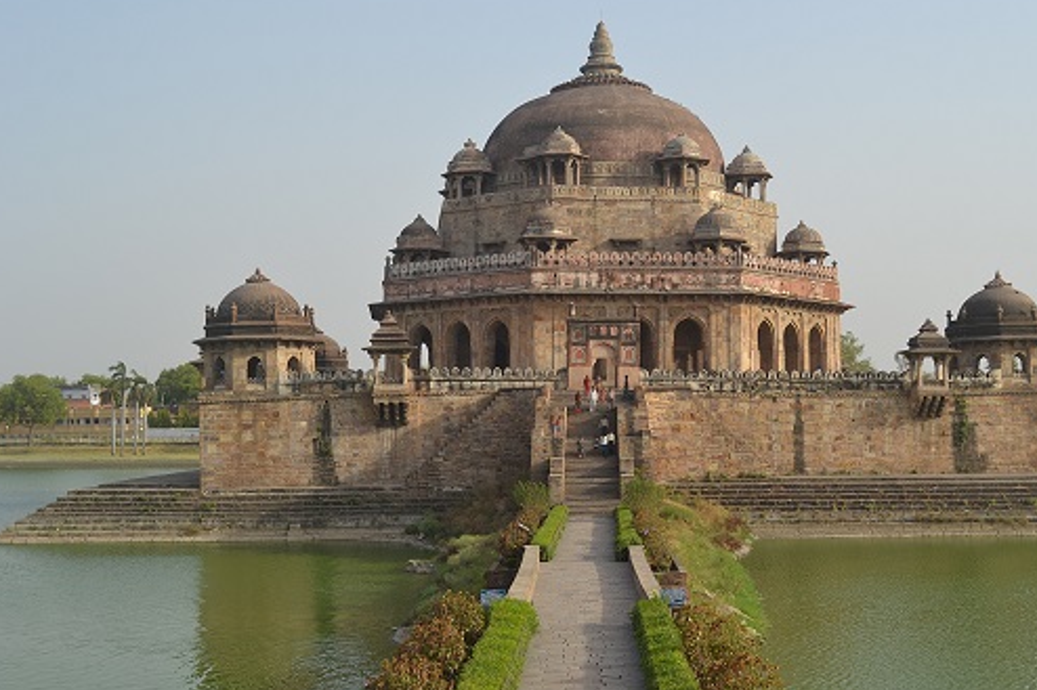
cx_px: 594
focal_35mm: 49
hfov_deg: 40.3
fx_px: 1411
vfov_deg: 27.5
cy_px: 354
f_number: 7.1
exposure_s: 1/200
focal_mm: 28
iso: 100
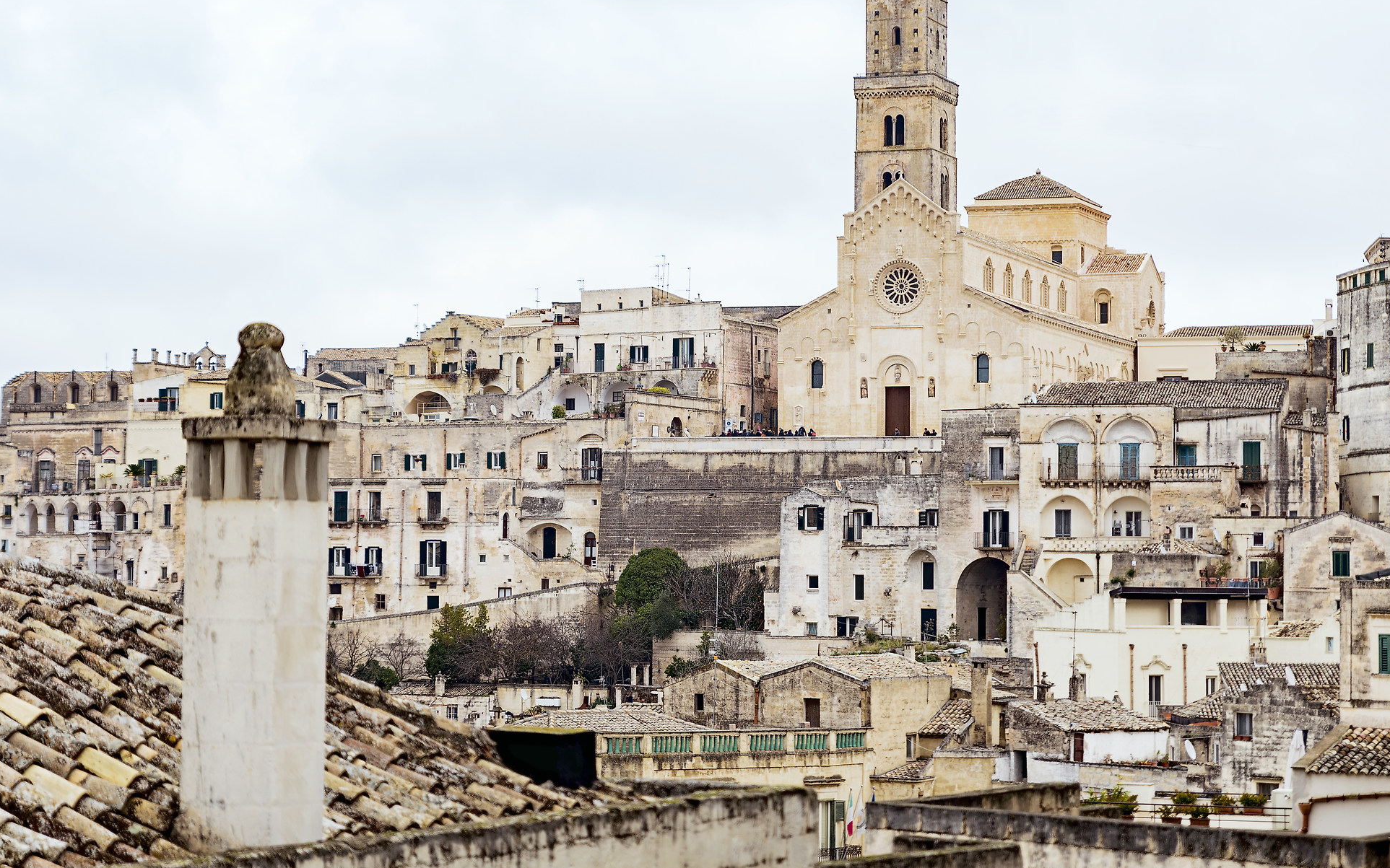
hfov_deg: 23.3
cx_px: 610
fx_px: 3371
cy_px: 377
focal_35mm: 89
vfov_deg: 14.7
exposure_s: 1/80
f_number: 2.8
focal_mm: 70
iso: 100
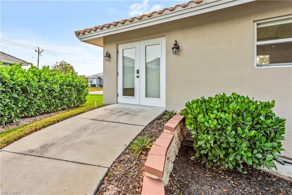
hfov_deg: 90.0
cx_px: 146
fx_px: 146
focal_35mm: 18
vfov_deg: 67.4
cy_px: 98
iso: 100
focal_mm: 18
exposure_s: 1/50
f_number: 9
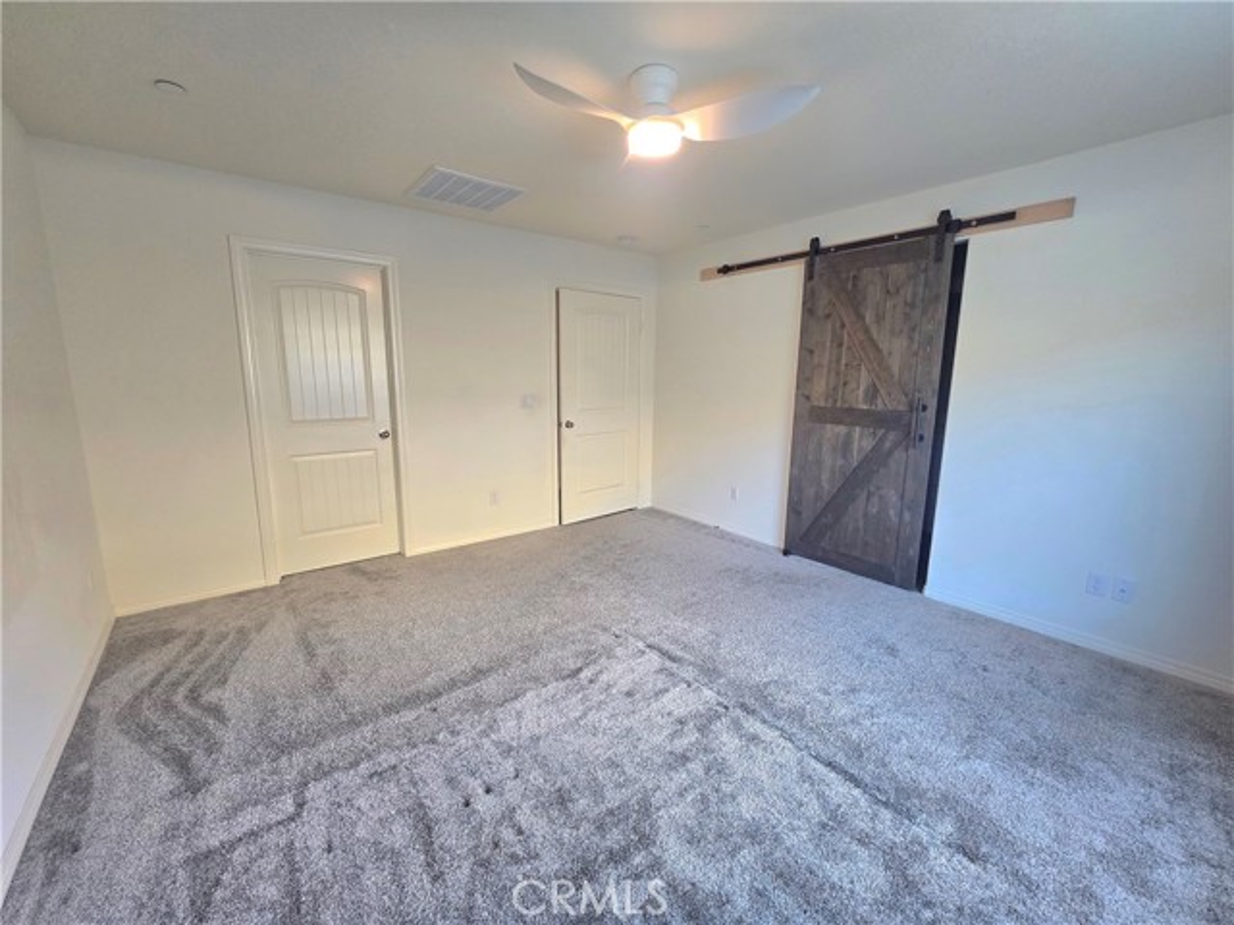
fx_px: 463
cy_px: 462
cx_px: 617
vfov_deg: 89.9
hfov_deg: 106.2
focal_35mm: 13
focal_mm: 2.2
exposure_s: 1/60.2
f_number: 2.2
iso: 160
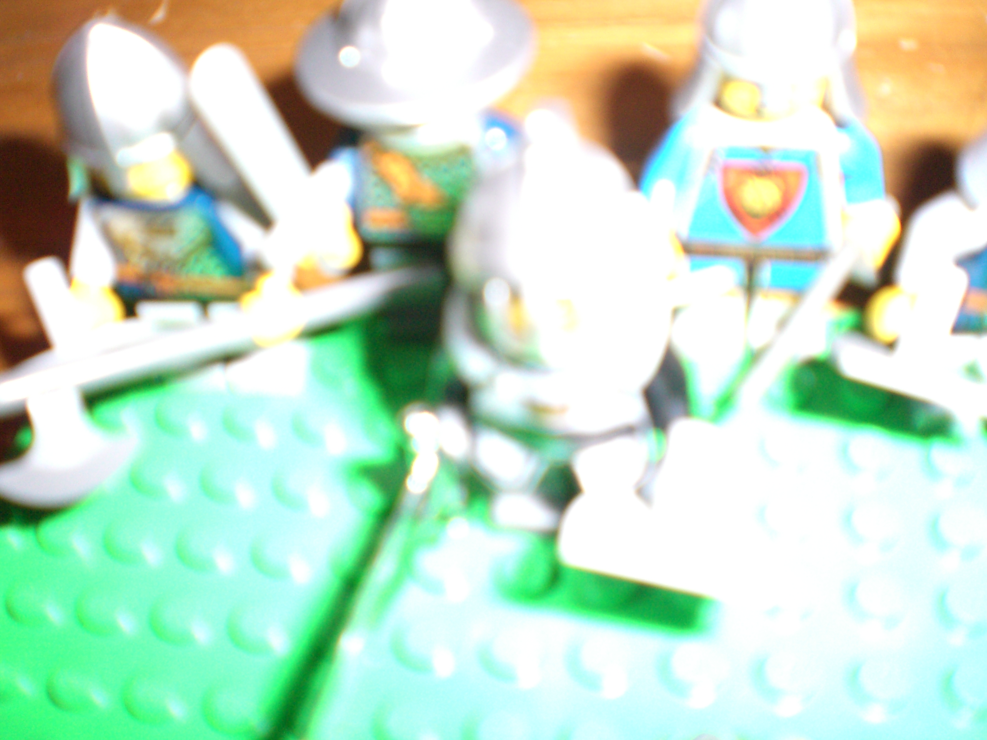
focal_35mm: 38
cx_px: 494
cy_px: 370
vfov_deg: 37.7
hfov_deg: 49.0
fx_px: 1083
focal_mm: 6.3
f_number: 3.1
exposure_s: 1/60
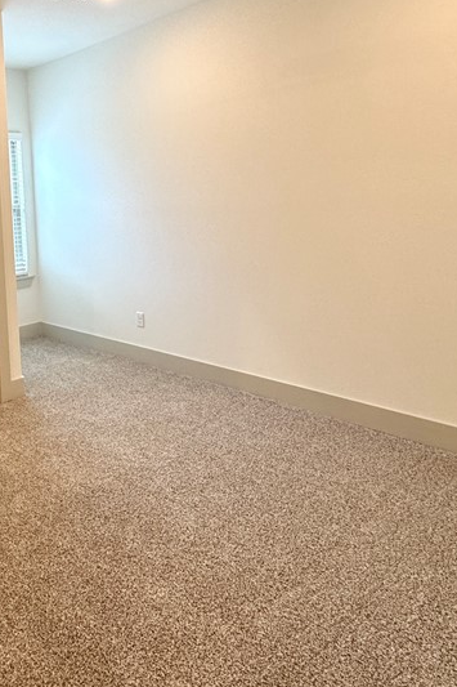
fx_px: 533
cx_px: 63
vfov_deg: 63.3
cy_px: 211
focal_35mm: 28
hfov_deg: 43.2
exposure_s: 1/120
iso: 200
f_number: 2.2
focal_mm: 2.22
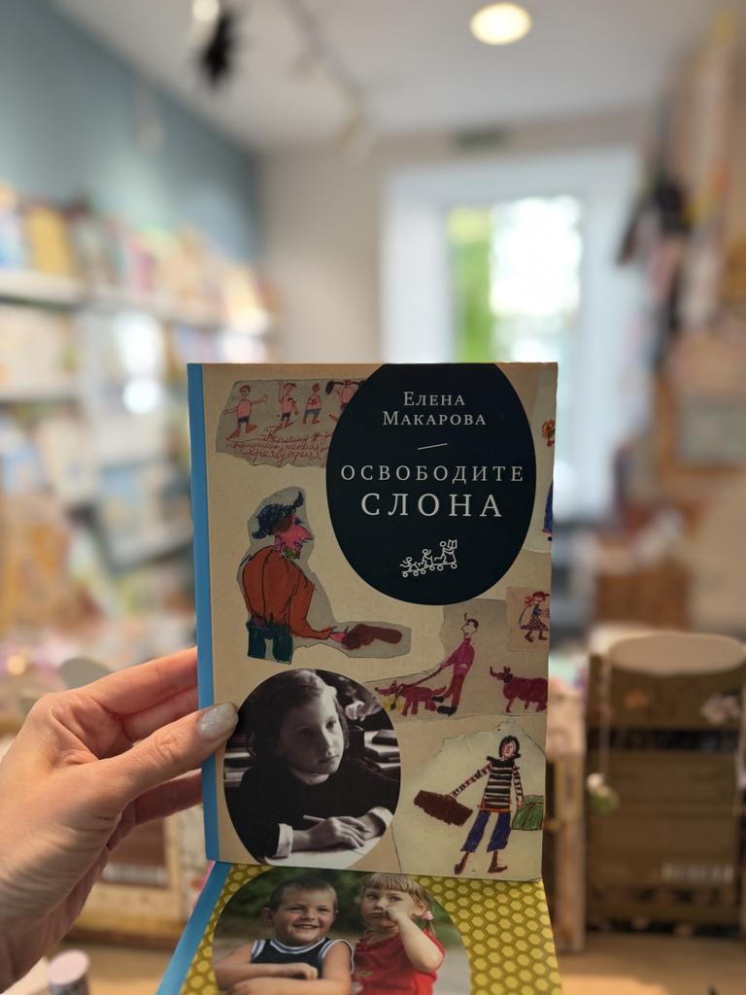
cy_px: 498
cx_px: 373
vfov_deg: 71.6
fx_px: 690
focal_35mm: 24
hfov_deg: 56.8
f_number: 1.78
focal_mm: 6.76
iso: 200
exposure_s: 1/85
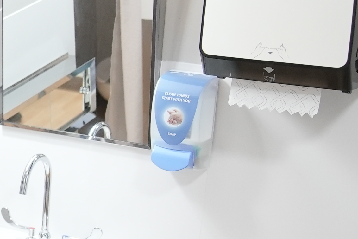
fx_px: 895
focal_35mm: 90
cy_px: 144
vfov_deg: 15.2
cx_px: -184
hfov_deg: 19.6
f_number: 2.8
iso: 2500
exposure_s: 1/125
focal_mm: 24
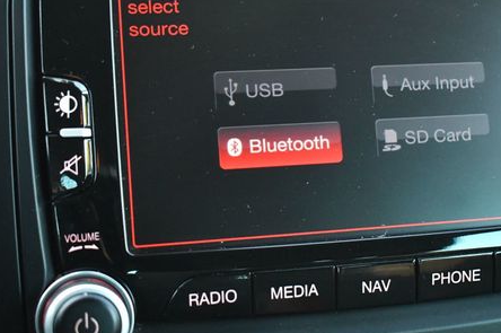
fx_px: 1043
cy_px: 130
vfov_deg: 18.1
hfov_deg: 26.9
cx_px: 337
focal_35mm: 75
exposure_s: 1/100
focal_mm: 35
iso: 3200
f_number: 4.5
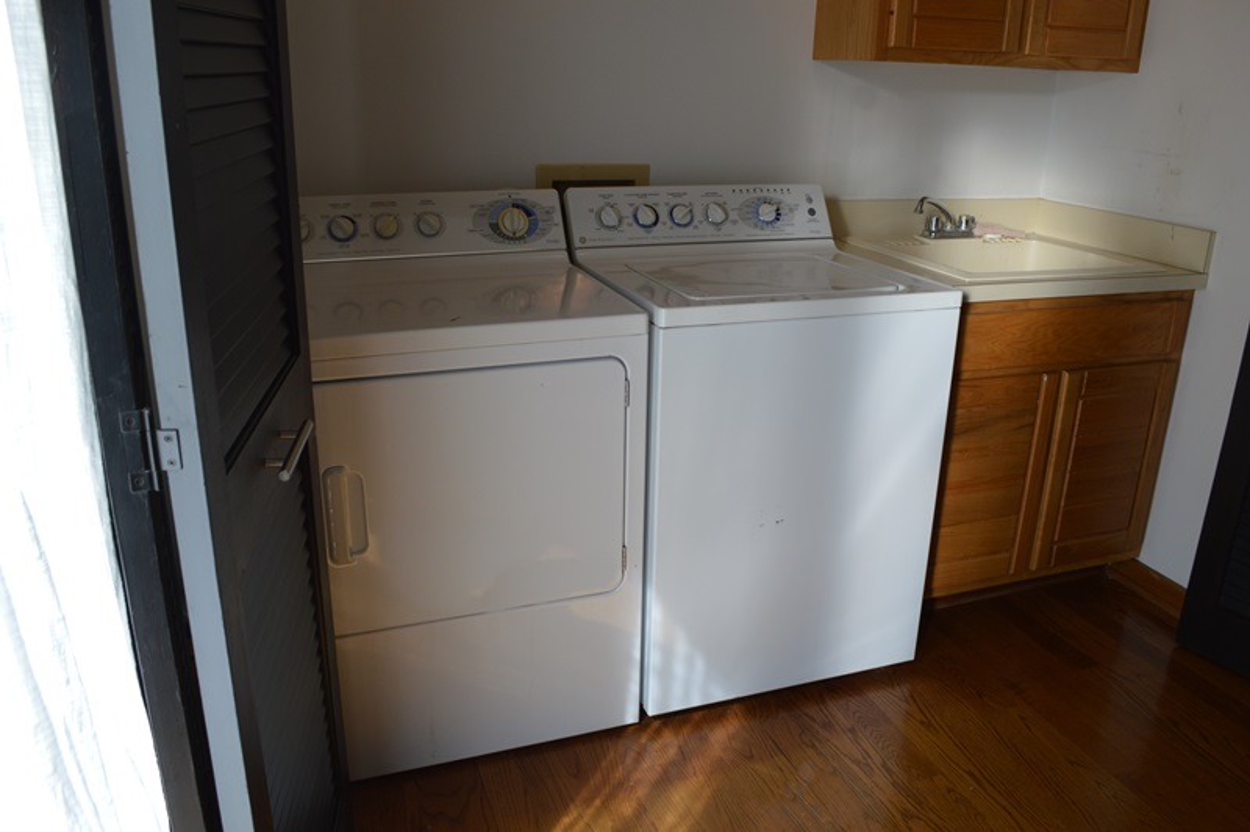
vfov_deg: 47.9
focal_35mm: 27
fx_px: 937
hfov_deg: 67.4
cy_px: 416
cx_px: 625
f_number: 5.6
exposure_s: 1/125
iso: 280
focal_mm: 18
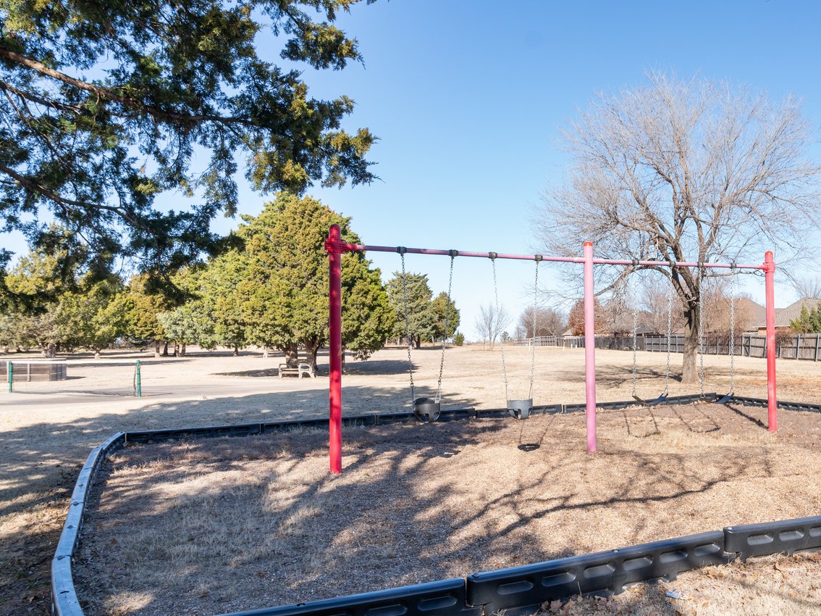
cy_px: 362
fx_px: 783
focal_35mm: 33
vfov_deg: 42.8
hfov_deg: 53.1
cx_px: 609
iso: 200
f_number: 7.1
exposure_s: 1/200
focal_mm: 19
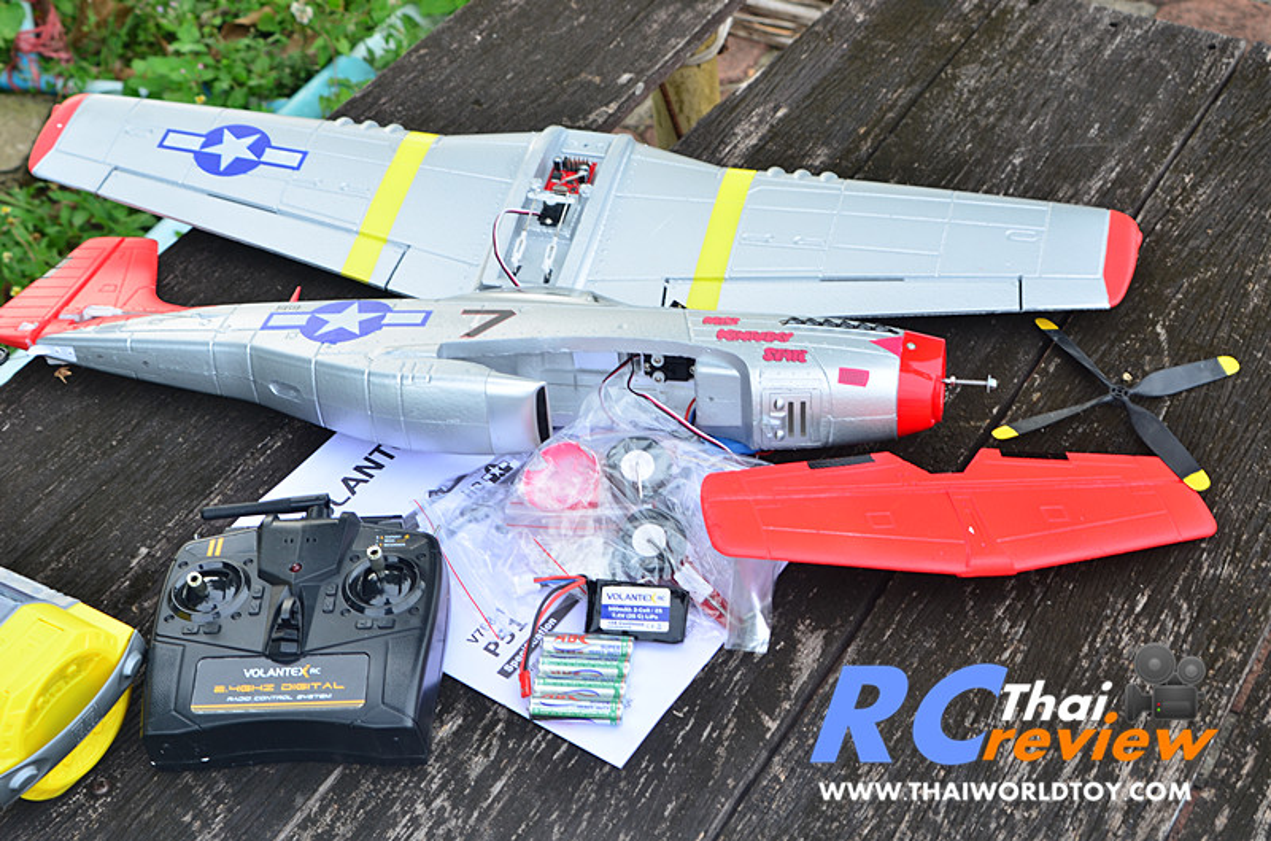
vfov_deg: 25.6
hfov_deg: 37.9
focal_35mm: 52
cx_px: 636
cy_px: 420
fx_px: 1849
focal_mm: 35
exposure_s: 1/60
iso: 100
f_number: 5.6
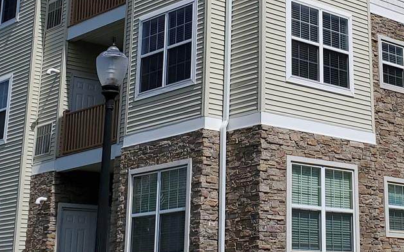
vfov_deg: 27.5
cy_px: 22
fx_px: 496
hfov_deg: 42.7
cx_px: 314
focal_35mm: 45
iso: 50
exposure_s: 1/4281
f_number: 2.4
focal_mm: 4.3
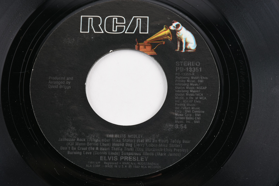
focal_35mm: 210
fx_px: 1628
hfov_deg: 9.8
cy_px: 93
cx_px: 140
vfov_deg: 6.5
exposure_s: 1/100
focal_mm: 140
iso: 100
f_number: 13
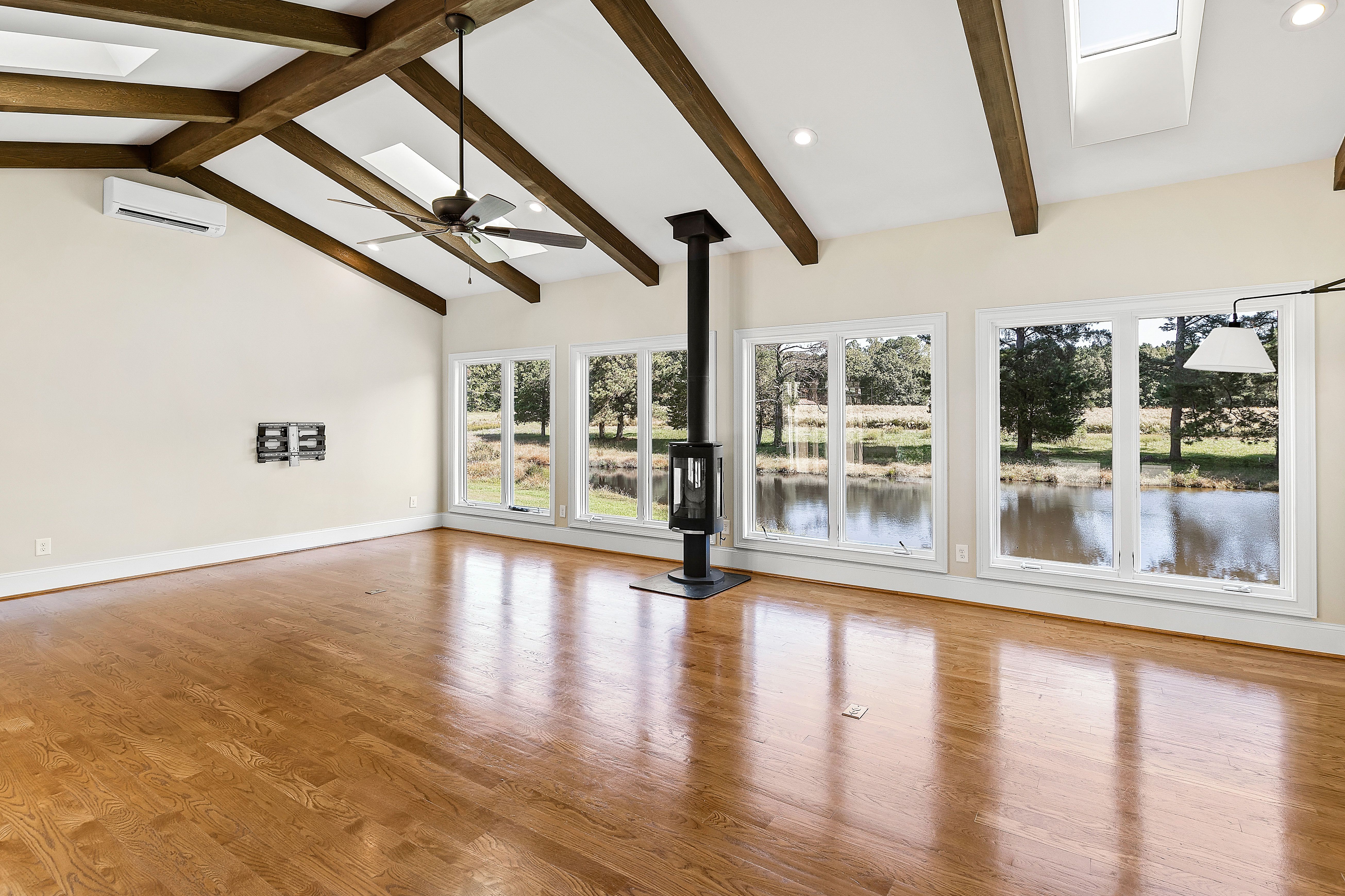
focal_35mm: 16
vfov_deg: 73.7
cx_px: 701
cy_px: 431
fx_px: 598
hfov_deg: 96.7
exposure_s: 1/6
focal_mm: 10
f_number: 9
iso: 100
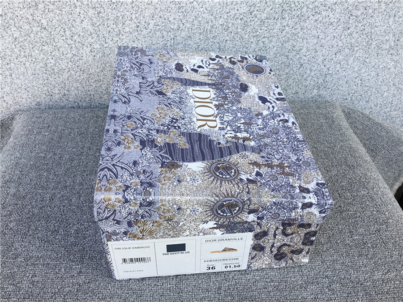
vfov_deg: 45.4
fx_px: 361
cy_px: 151
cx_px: 202
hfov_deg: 58.4
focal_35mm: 31
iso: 25
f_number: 2.4
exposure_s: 1/109
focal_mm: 3.3
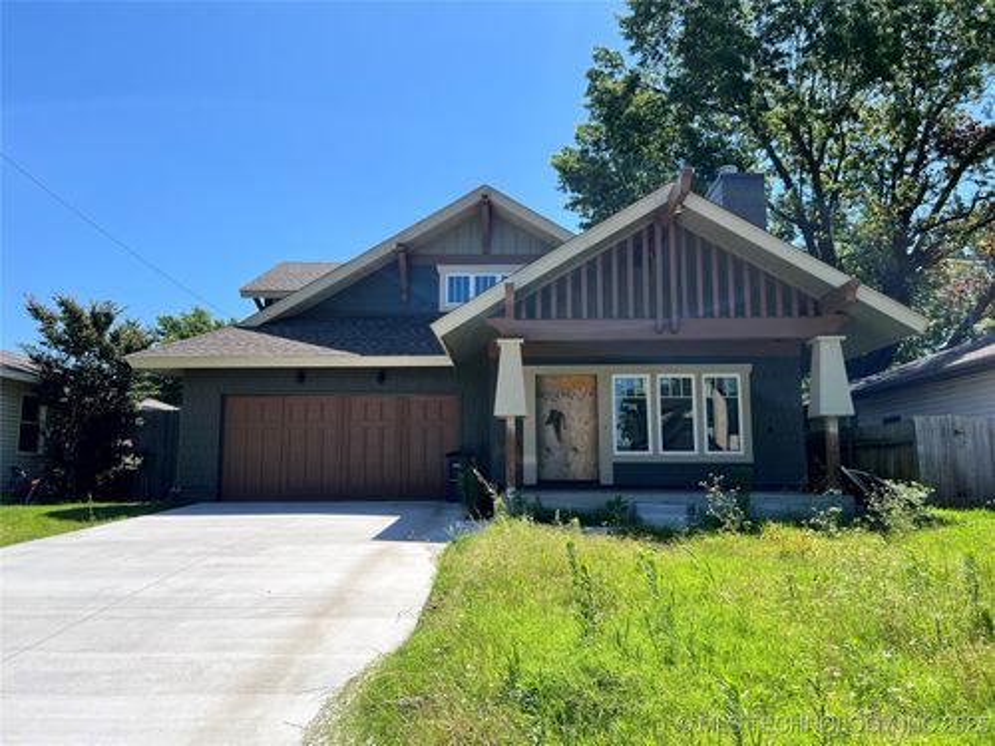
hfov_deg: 67.3
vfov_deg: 53.1
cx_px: 498
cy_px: 373
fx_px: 747
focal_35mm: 26
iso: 50
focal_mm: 5.7
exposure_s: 1/3831
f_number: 1.5
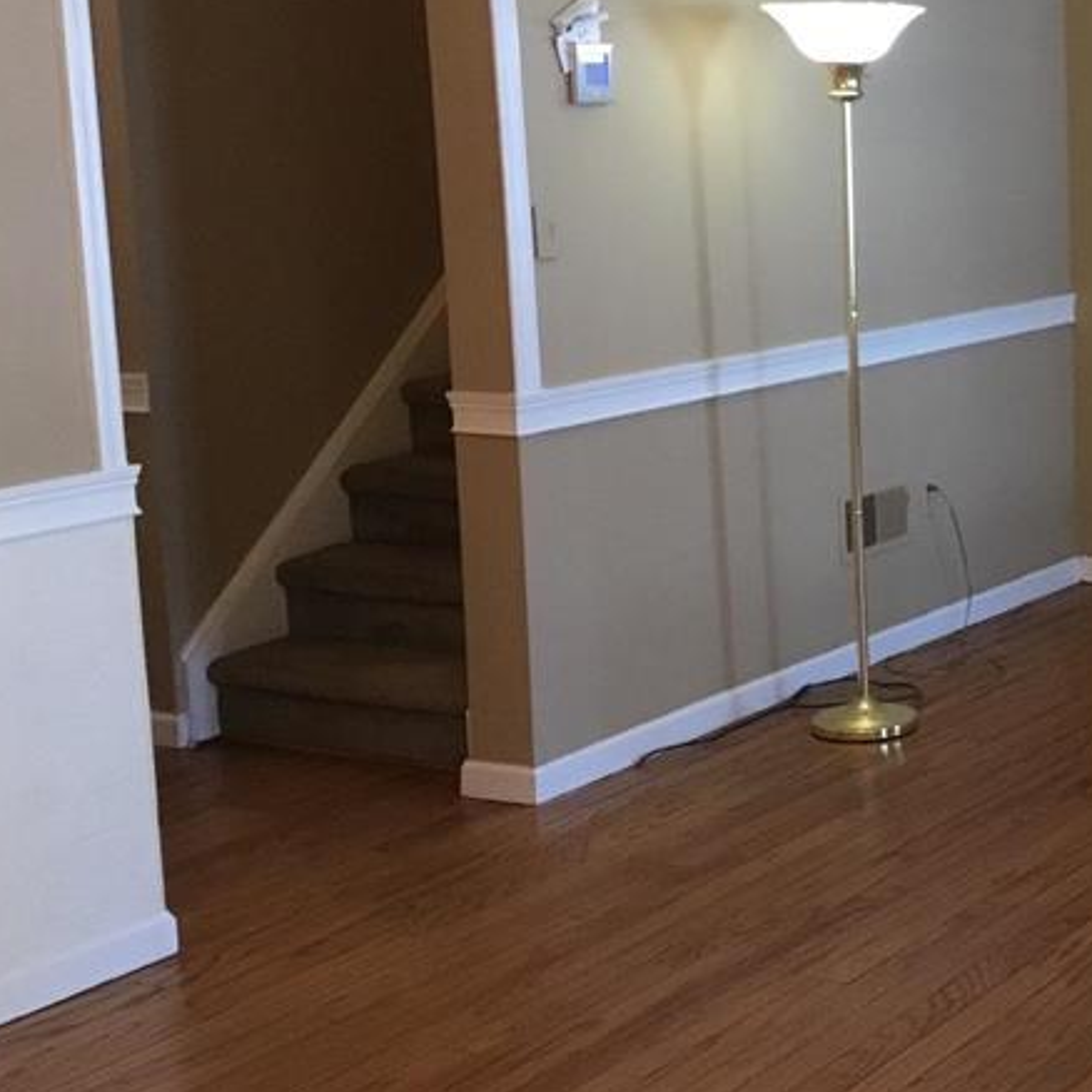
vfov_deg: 26.8
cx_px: 1127
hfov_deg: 25.4
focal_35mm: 64
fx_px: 2284
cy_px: 386
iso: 200
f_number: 2.4
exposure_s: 1/24
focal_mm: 3.3
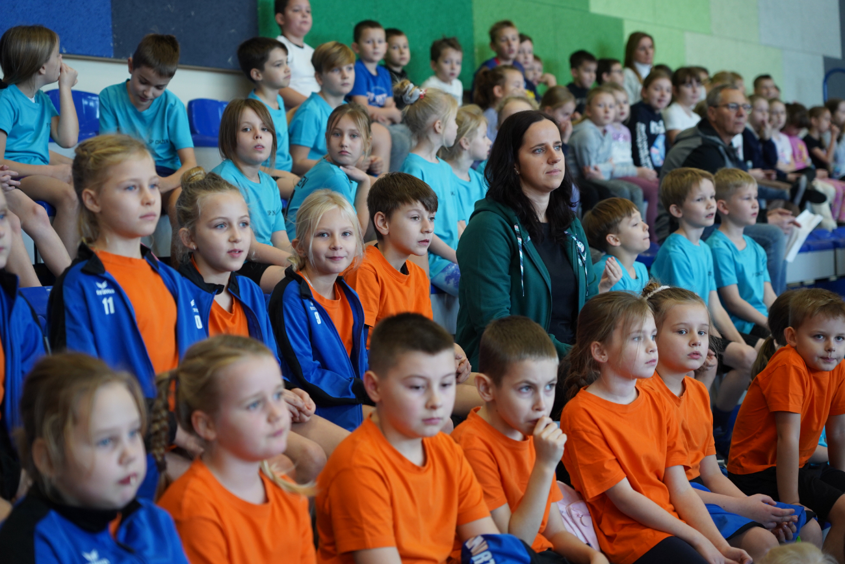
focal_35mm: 81
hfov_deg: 25.1
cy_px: 282
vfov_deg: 16.9
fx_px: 1901
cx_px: 422
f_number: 4
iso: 1250
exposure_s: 1/100
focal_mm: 81
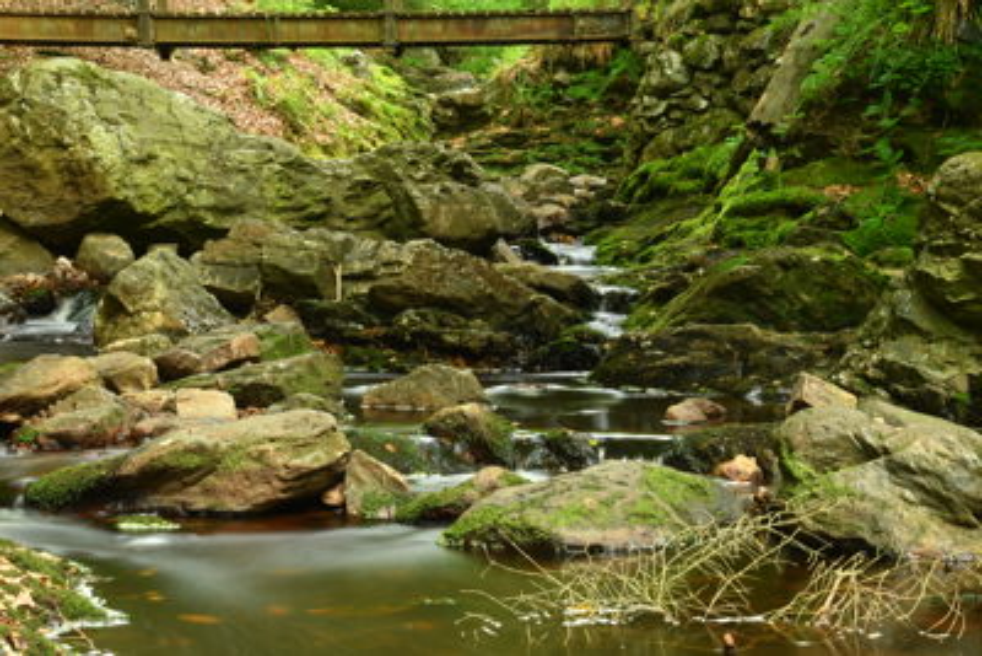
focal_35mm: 87
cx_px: 491
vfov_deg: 15.7
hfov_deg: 23.4
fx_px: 2374
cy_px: 328
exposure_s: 30
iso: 100
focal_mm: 58
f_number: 20
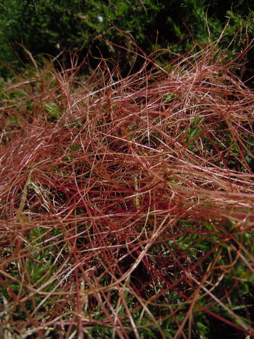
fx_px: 294
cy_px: 170
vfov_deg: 60.0
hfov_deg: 46.8
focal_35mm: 30
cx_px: 127
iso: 100
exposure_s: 1/400
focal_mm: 5.4
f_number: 7
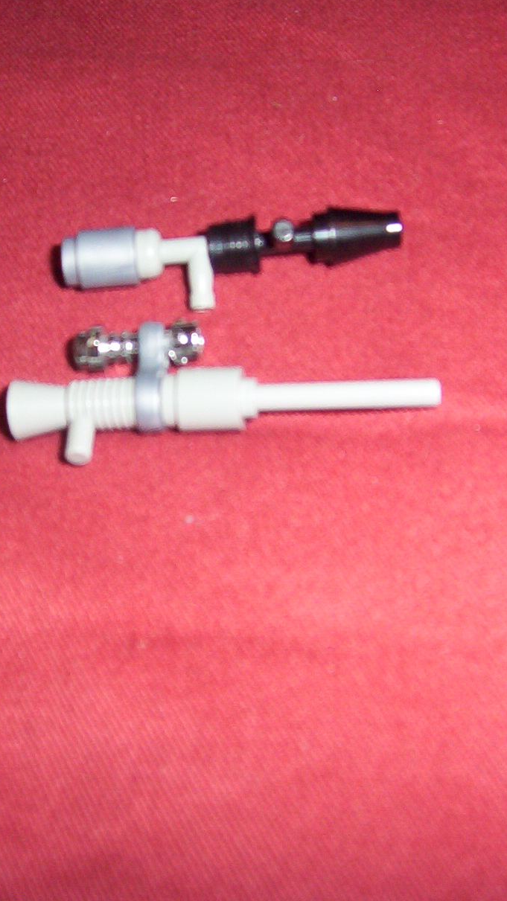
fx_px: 1267
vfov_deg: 39.2
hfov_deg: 22.5
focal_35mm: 53
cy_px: 455
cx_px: 168
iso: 140
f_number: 2.76
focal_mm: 5.54
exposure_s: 1/30
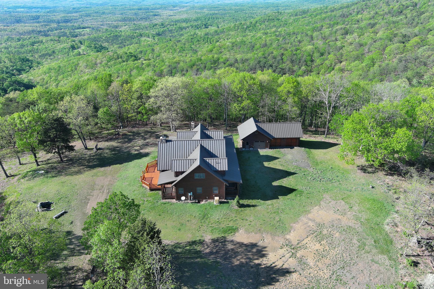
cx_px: 217
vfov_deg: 45.0
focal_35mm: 29
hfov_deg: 63.7
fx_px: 350
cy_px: 144
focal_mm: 10.57
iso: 100
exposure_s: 1/393
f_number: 2.8
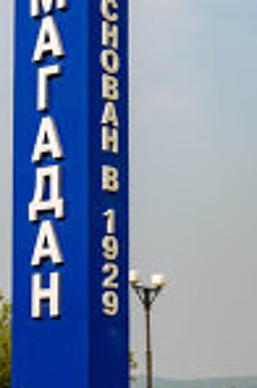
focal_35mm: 100
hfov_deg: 13.4
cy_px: 284
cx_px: 264
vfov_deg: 20.3
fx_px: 1076
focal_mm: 38
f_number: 5
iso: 100
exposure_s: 1/500
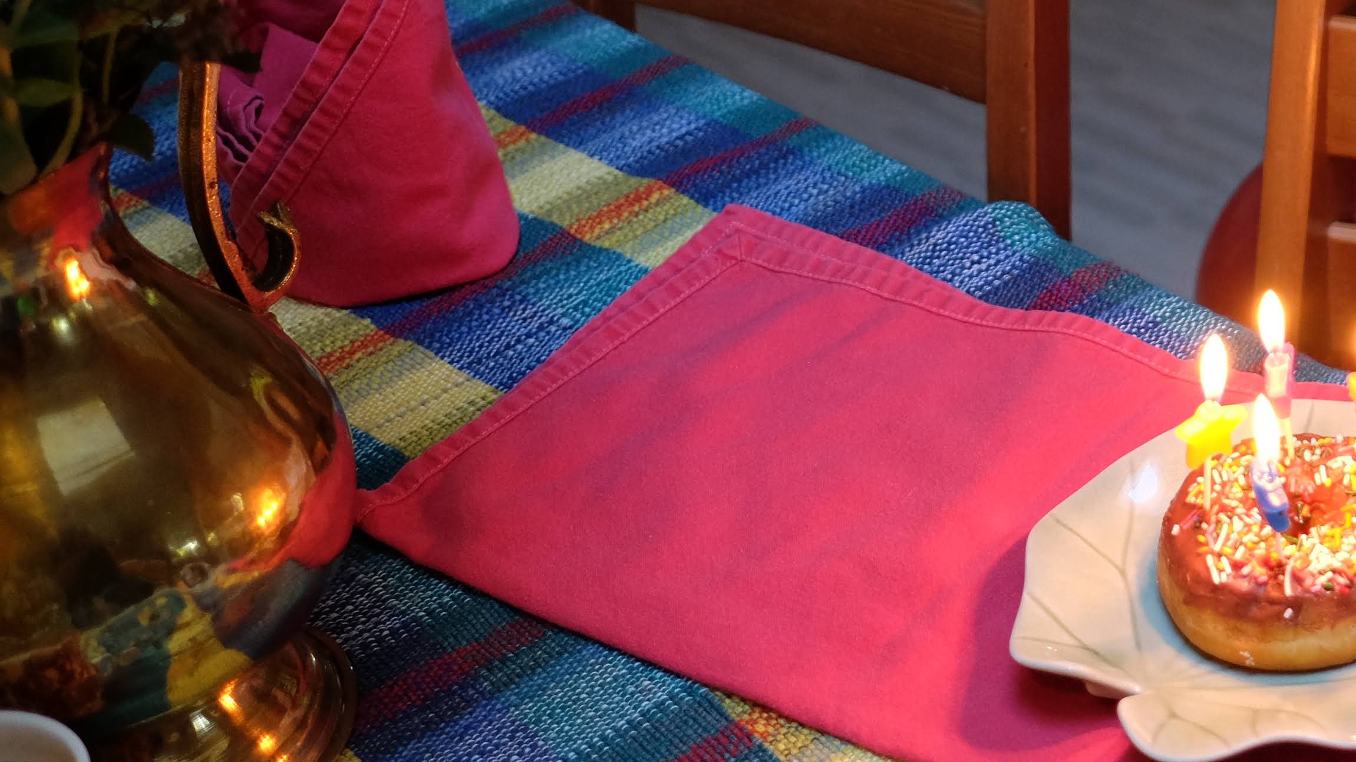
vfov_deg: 15.1
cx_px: 1419
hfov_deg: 25.6
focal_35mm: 78
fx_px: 2804
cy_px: -49
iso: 640
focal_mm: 23
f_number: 2
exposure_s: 1/60
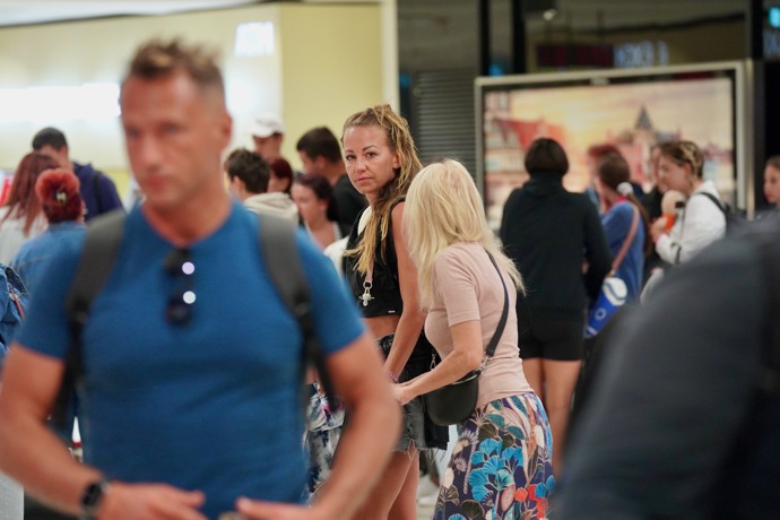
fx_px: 3553
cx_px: 390
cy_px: 260
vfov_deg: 8.4
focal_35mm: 164
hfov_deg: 12.5
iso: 6400
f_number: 4
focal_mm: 164
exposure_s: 1/200
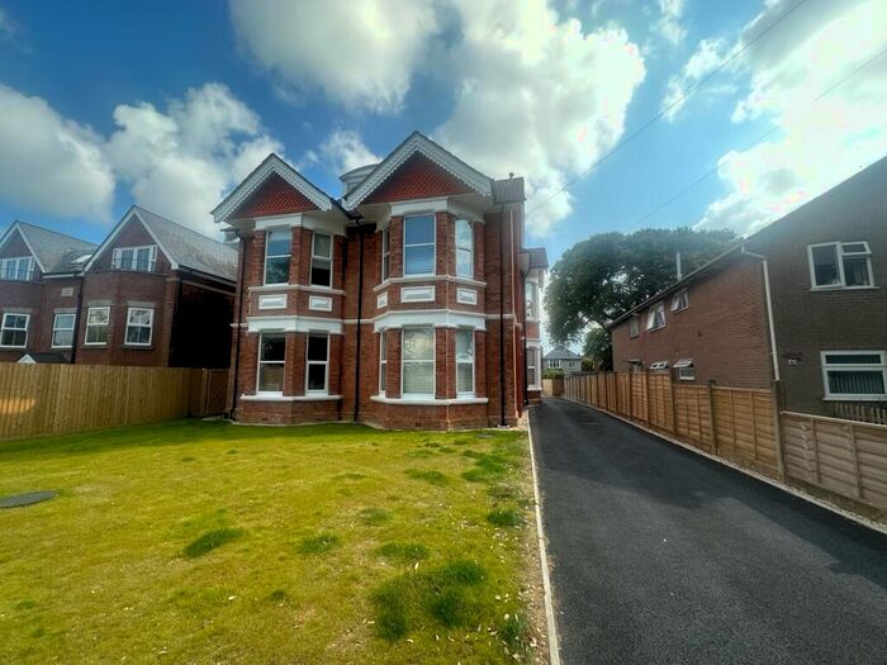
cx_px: 444
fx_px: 359
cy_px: 332
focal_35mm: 14
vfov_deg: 85.7
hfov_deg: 102.1
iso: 40
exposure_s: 1/812
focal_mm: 2.22
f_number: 2.2
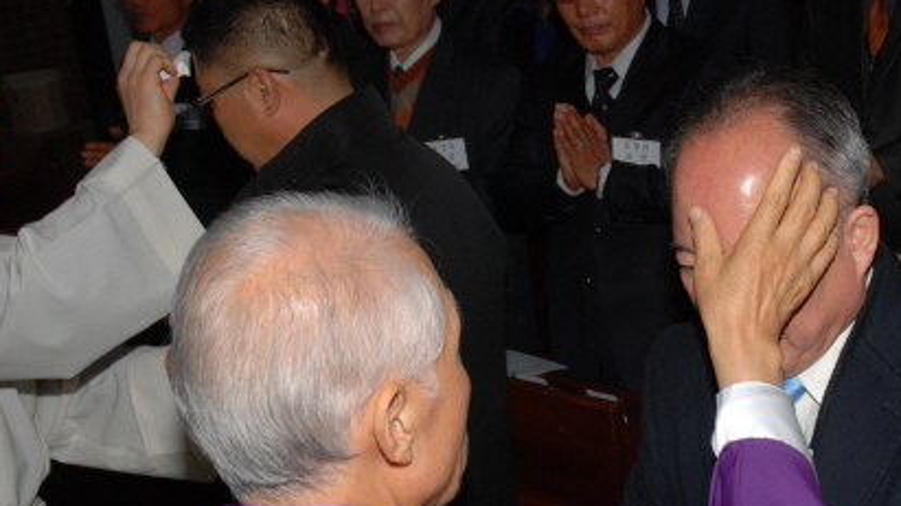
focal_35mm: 67
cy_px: 436
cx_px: 712
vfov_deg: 17.8
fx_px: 1598
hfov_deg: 30.8
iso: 200
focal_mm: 25
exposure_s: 1/60
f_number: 8
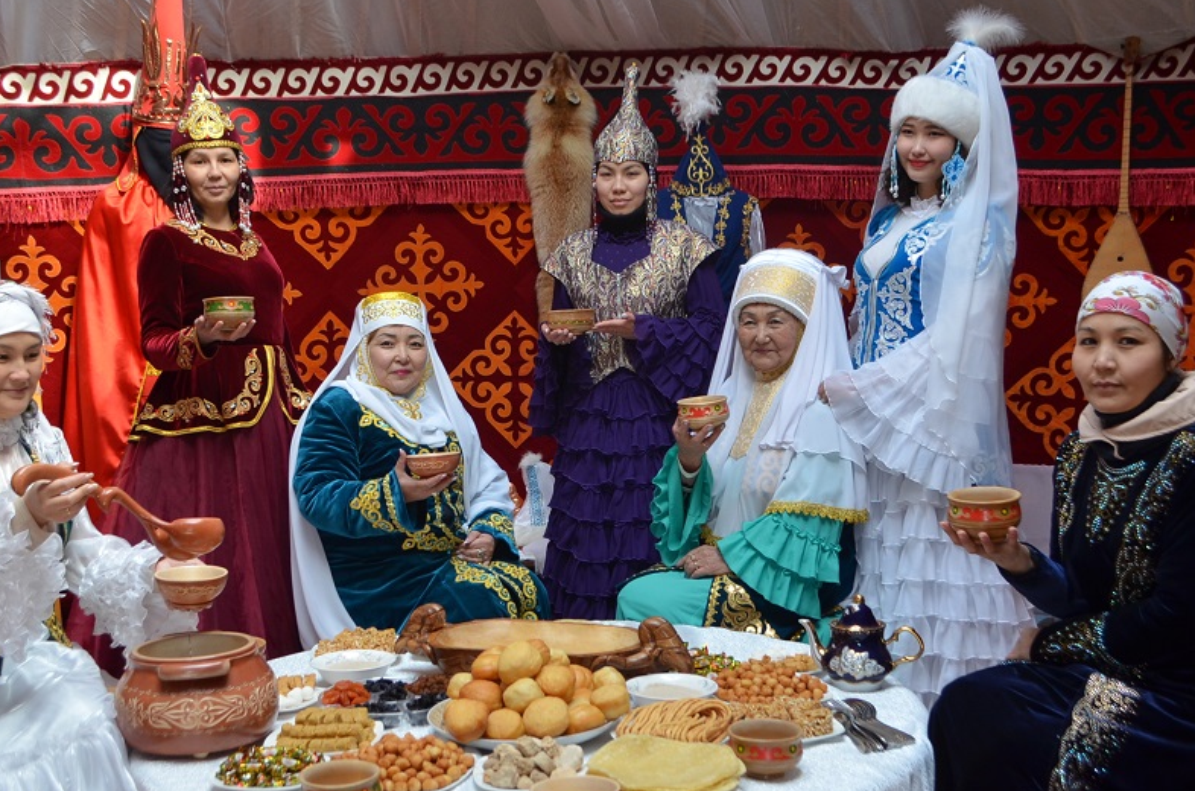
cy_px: 462
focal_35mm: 42
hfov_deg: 46.5
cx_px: 547
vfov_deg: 31.7
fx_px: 1391
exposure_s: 1/80
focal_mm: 22
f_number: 4.5
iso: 400
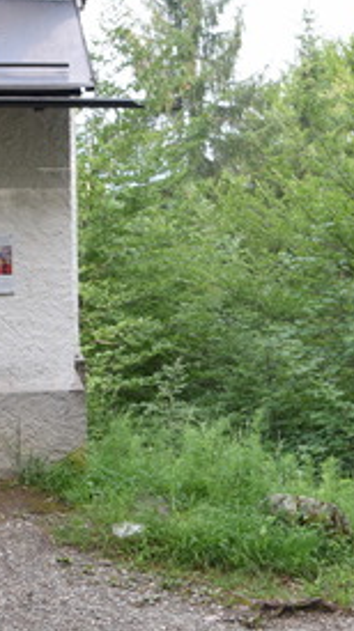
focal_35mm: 68
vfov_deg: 31.0
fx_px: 1139
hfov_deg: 17.6
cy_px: 273
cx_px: 251
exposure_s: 1/200
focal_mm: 18
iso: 400
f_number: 7.1
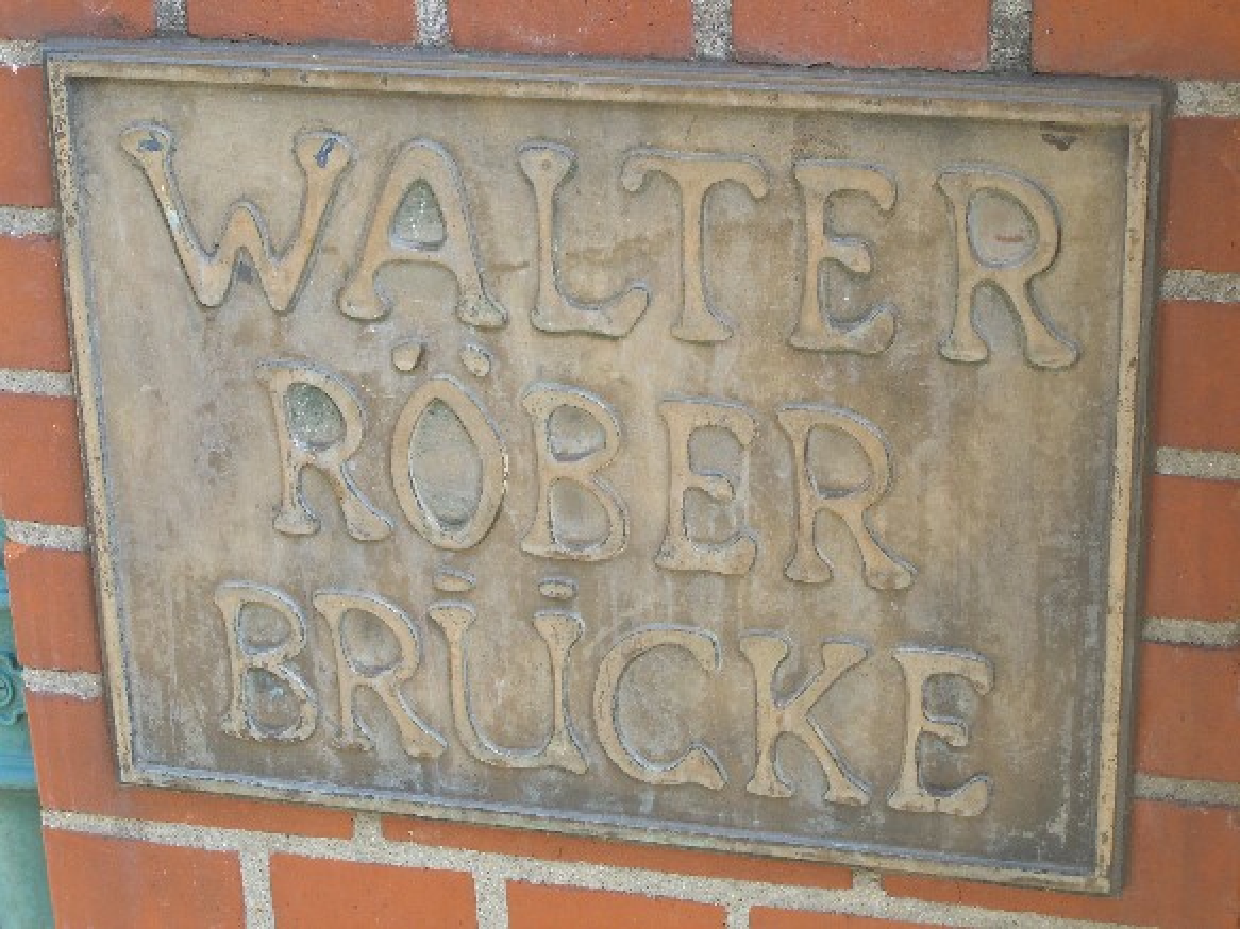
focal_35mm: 80
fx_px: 2865
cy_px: 464
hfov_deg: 24.4
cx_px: 620
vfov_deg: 18.4
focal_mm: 16.6
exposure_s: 1/125
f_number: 4.4
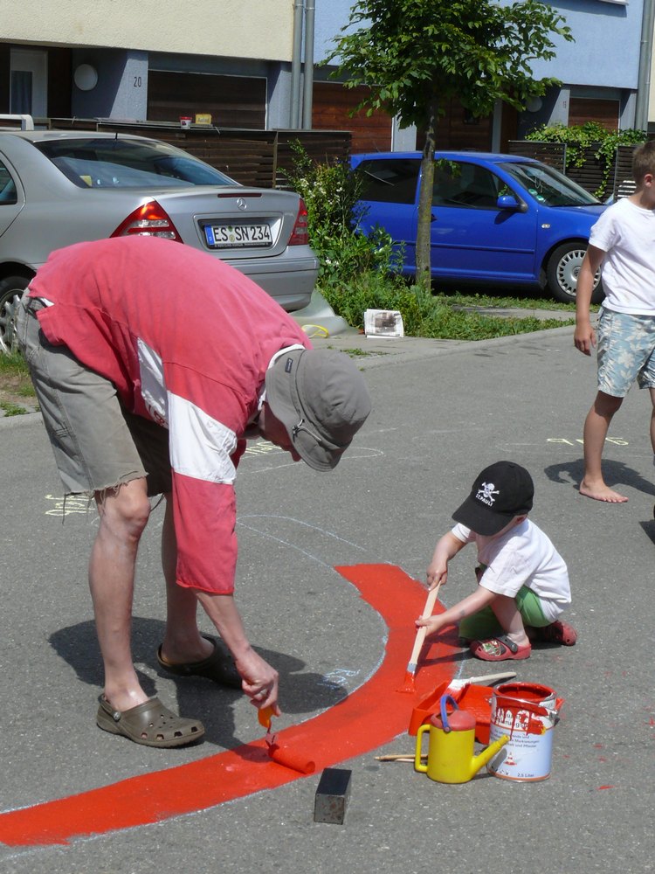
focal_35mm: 76
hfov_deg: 19.4
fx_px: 1917
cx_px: 328
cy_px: 437
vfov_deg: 25.7
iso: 100
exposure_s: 1/400
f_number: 7.1
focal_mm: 12.6
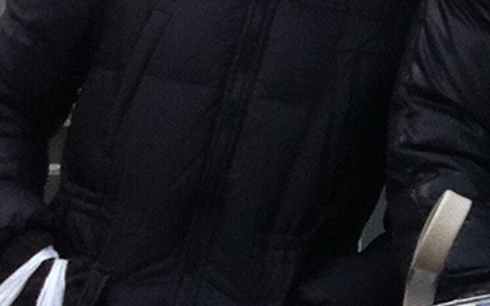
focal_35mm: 256
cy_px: -170
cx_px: 1388
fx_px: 3417
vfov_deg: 5.1
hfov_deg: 7.4
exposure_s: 1/293
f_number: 2.8
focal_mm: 3.85
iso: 80
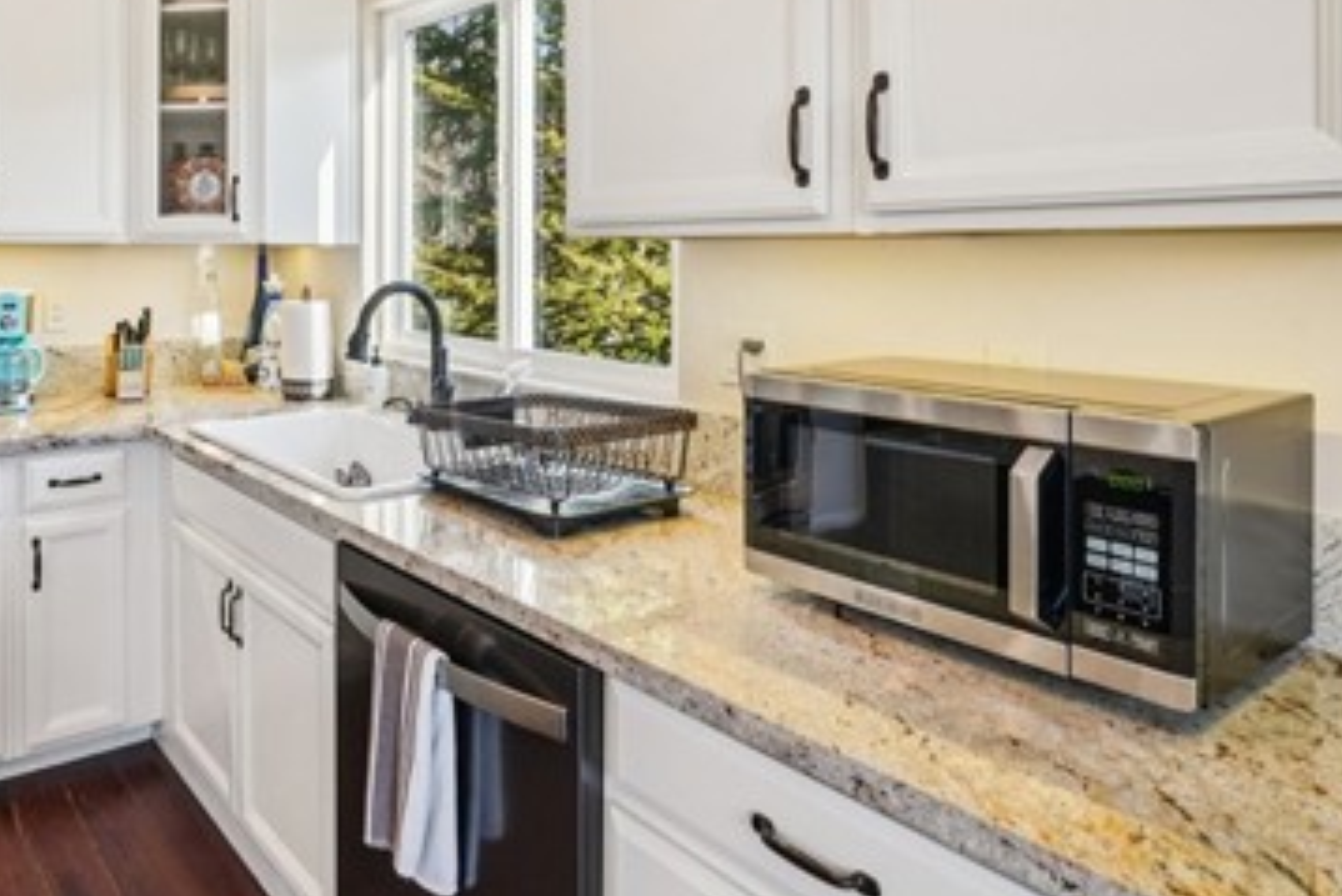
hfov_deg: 68.5
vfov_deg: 49.9
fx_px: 932
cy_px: 262
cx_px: 401
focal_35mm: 25
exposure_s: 1/30
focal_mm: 14
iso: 125
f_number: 8
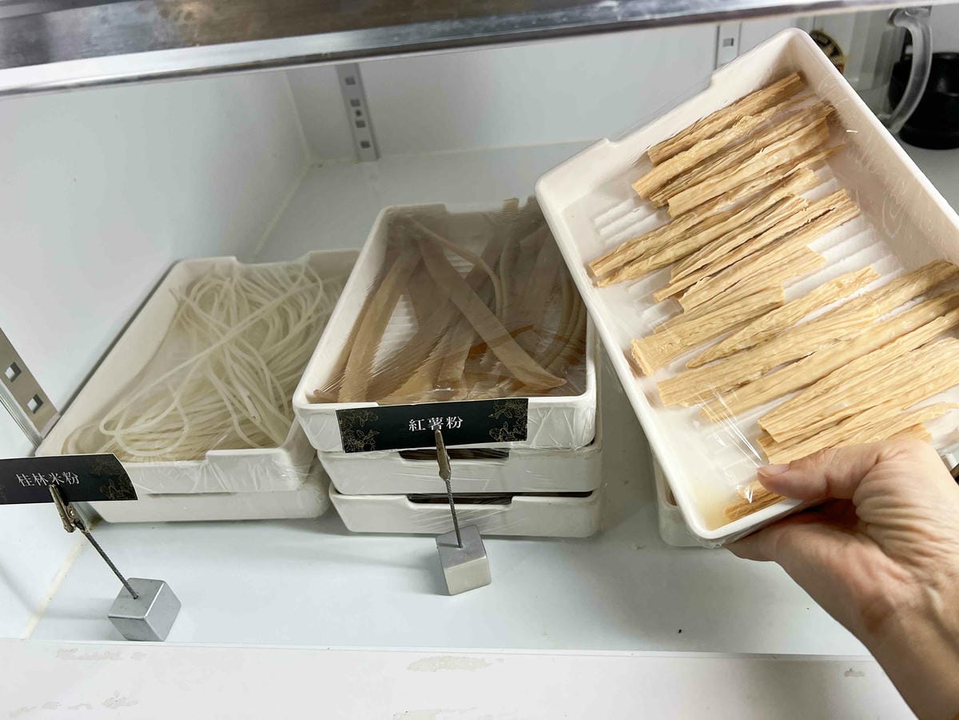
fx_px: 720
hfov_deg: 67.3
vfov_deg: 53.1
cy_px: 360
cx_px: 480
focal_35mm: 26
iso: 125
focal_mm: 5.7
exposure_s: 1/120
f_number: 1.5
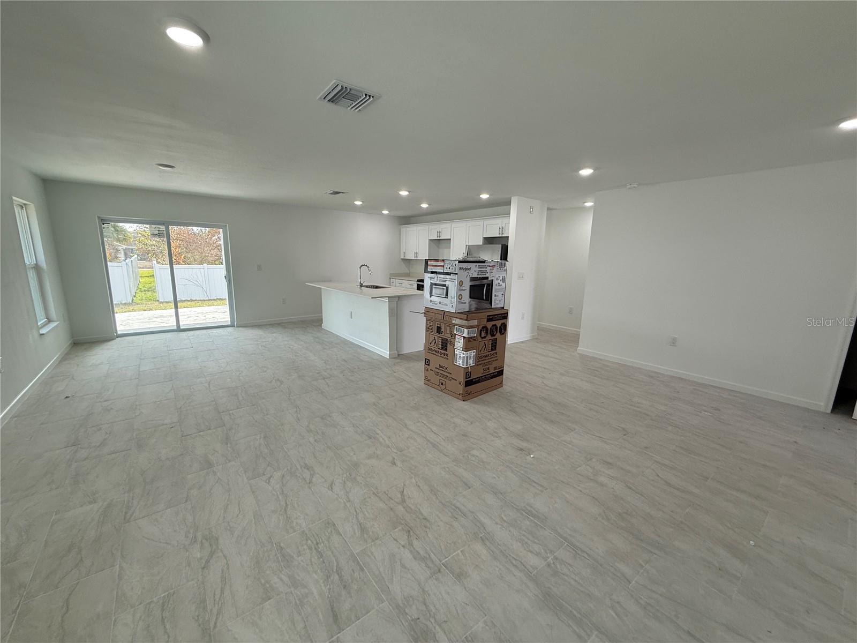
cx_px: 428
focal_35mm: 14
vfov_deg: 85.7
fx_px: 347
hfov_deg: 102.1
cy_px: 322
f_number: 2.2
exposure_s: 1/120
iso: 80
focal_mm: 2.22
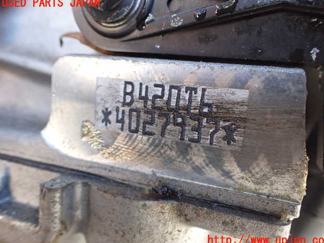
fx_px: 290
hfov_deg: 58.4
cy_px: 122
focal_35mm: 31
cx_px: 166
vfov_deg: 45.4
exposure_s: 1/125
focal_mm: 5.4
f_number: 2.3
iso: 640
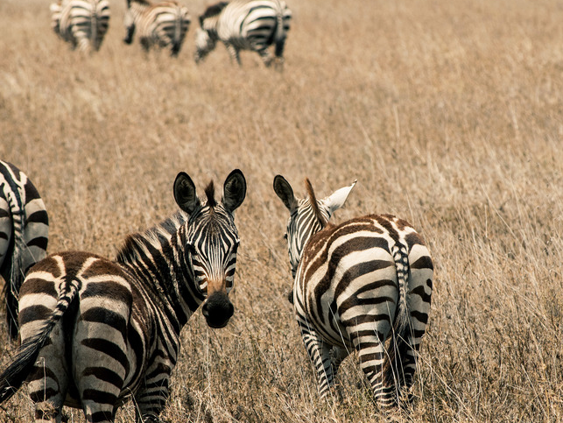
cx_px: 329
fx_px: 6998
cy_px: 238
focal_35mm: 430
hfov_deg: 4.6
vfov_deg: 3.5
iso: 200
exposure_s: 1/640
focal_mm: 200
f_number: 7.1
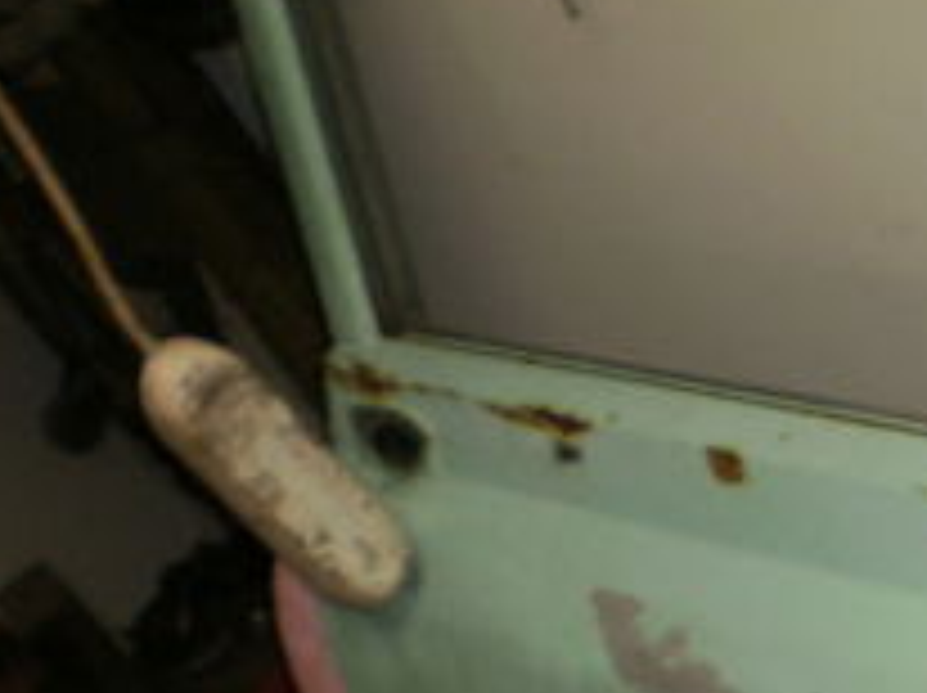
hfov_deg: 16.8
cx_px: 1138
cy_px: 909
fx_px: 2996
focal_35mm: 112
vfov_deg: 12.8
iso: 125
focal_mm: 6.3
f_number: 3.1
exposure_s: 1/30
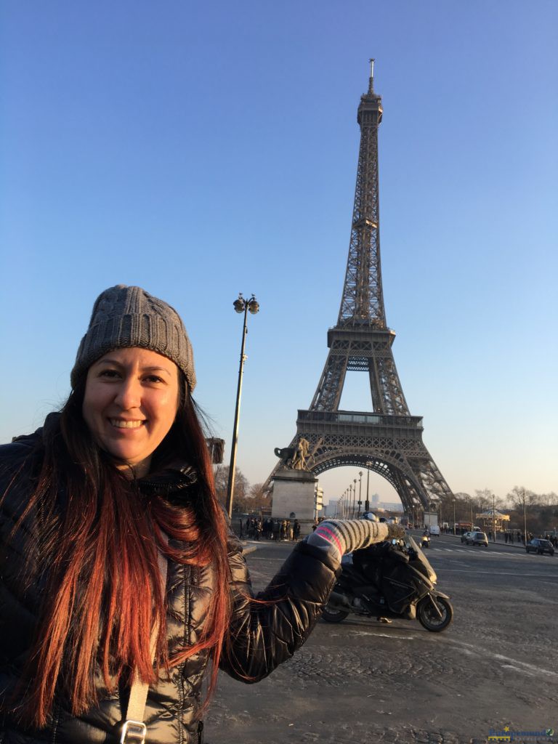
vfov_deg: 61.7
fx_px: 623
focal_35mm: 29
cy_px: 372
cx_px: 279
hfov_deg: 48.2
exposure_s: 1/574
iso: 25
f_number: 2.2
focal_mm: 4.15
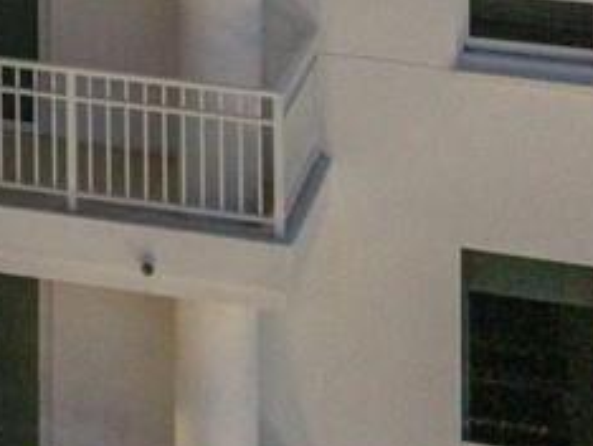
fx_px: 2812
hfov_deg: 11.4
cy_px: -755
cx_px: -383
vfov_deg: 8.1
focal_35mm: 164
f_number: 1.8
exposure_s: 1/8
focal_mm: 8.67
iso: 1180
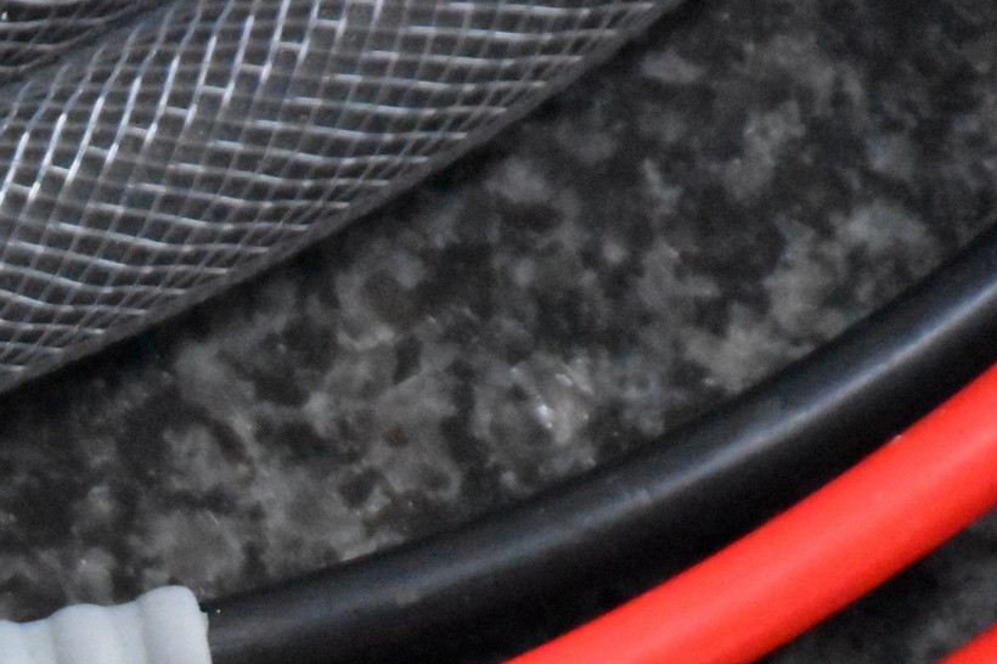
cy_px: 889
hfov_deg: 3.3
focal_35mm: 615
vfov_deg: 2.2
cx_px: -457
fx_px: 17024
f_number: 5.6
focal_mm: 140
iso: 11400
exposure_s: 1/500
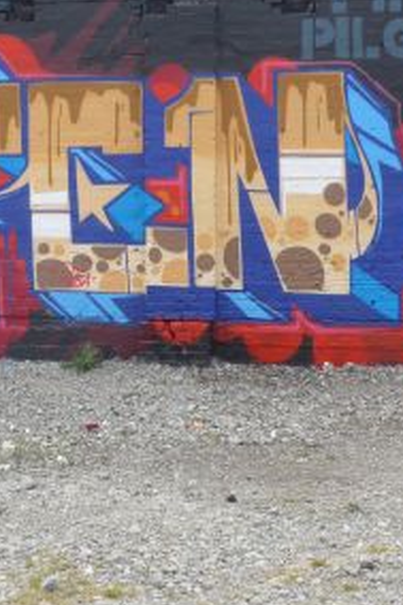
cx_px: 47
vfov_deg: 23.6
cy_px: 250
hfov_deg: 15.7
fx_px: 1446
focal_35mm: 86
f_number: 5
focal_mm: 10.1
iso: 80
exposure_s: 1/160
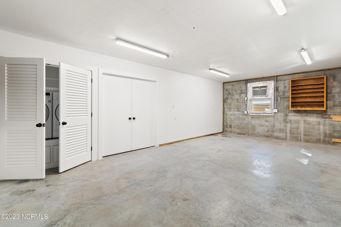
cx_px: 170
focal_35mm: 15
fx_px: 142
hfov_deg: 100.4
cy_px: 114
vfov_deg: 77.3
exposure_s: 1/10
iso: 100
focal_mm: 10
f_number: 4.5
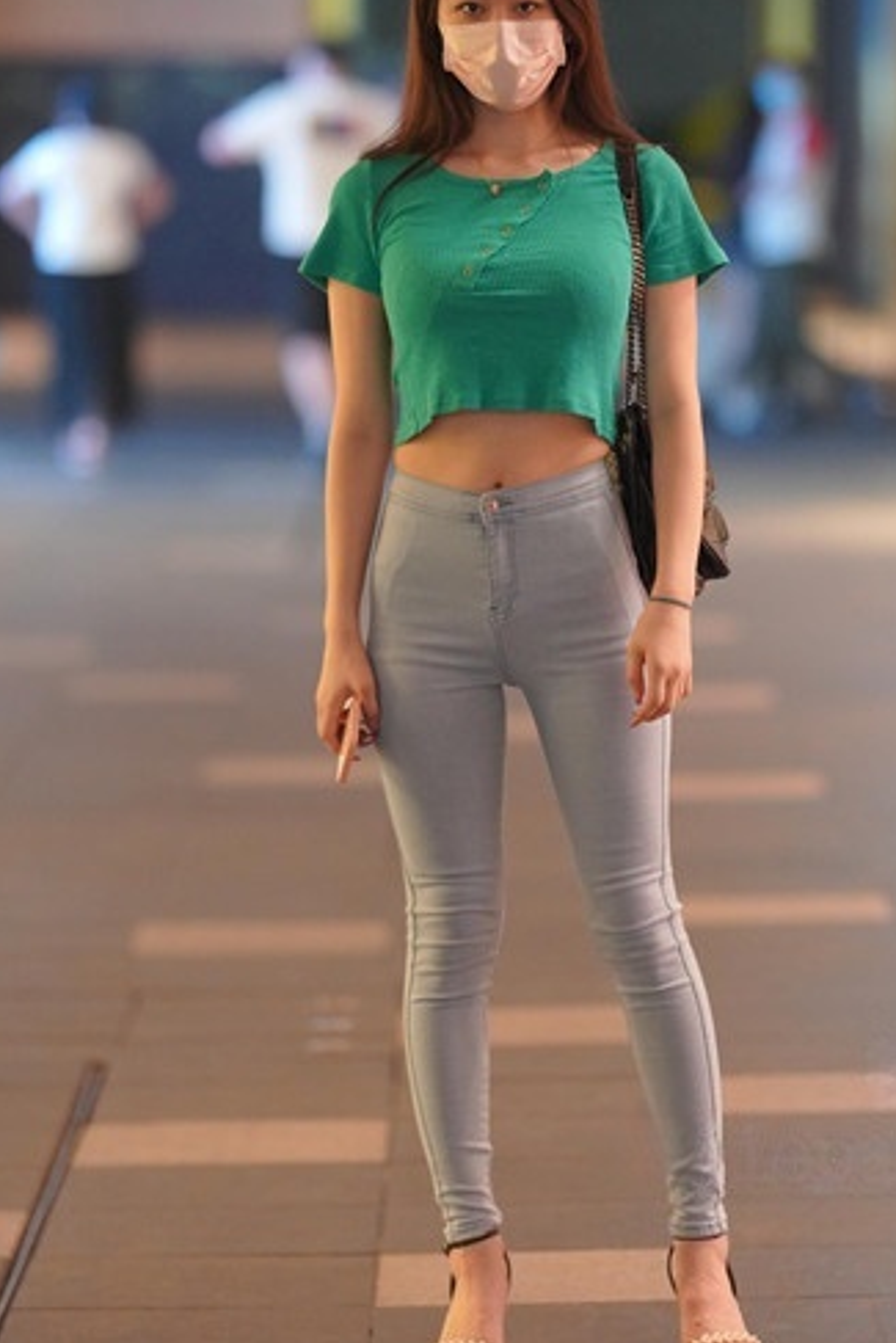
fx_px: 7759
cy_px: 488
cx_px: 587
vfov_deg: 9.9
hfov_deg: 6.6
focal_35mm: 208
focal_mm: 135
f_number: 1.8
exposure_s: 1/320
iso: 2500
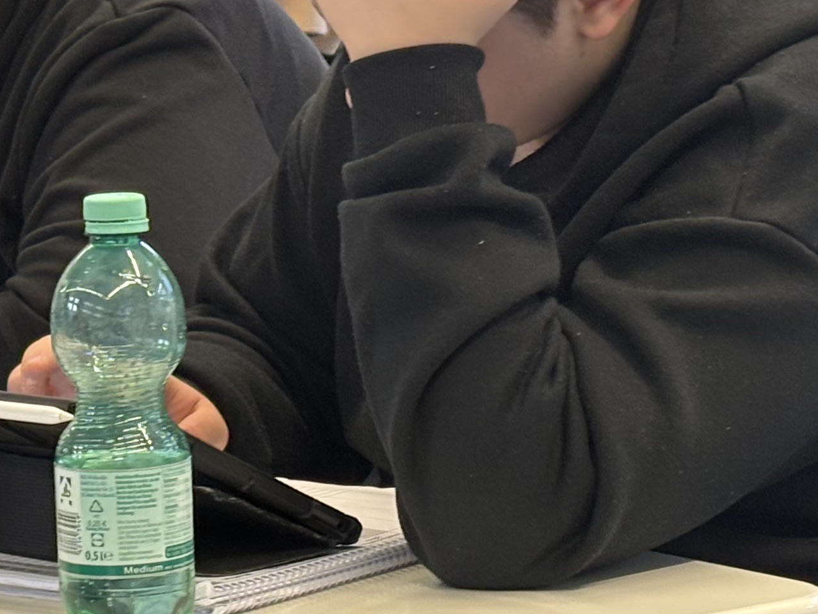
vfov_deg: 9.0
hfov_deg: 12.0
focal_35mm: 164
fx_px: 3876
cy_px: 122
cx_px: 251
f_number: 1.6
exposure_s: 1/50
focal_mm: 5.96
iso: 64
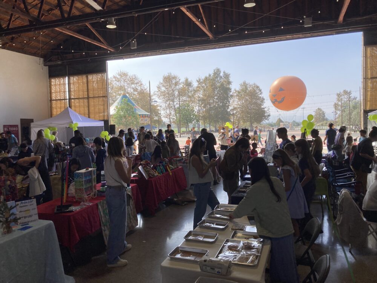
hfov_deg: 63.4
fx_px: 305
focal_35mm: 28
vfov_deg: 49.7
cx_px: 188
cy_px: 142
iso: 20
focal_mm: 3.99
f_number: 1.8
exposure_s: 1/923
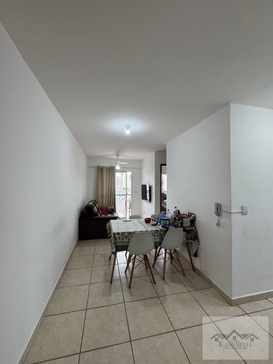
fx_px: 147
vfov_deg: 102.1
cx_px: 136
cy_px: 182
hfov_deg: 85.7
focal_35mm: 14
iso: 200
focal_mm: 2.22
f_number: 2.2
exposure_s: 1/120
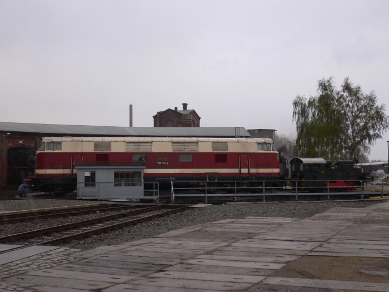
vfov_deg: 28.6
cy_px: 146
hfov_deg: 37.5
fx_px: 573
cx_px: 194
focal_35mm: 51
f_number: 3.4
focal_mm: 8.5
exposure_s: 1/160
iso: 100
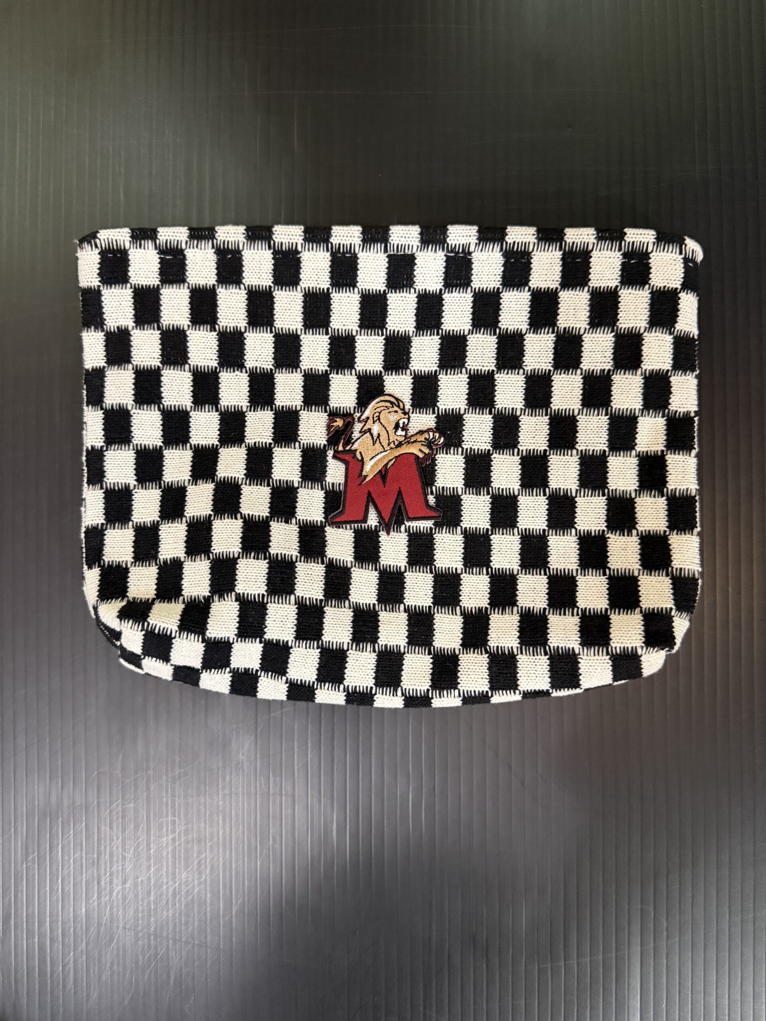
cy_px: 510
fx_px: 708
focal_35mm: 24
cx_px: 383
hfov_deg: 56.8
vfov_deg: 71.6
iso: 500
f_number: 1.78
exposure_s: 1/60
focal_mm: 6.76
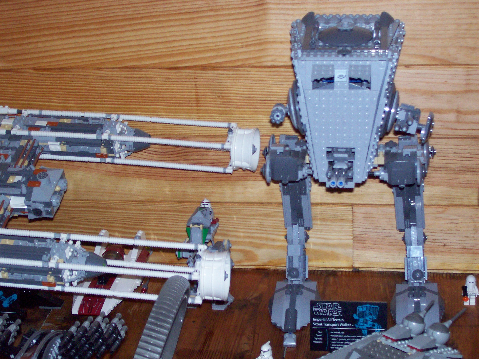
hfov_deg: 27.8
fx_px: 968
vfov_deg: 21.0
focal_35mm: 70
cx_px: 240
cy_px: 180
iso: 140
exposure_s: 1/95.5
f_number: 3.8
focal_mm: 11.6
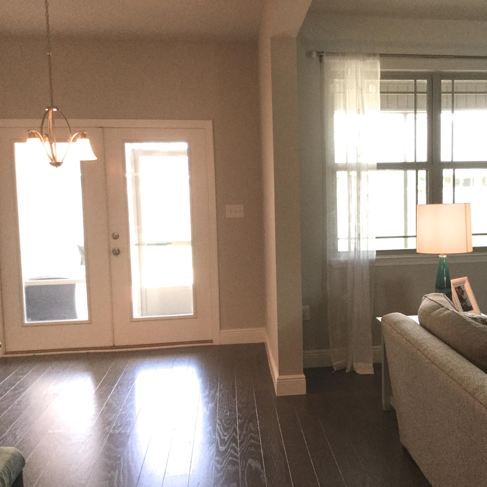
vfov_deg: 44.9
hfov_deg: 44.3
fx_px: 589
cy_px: 245
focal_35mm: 37
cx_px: 325
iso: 40
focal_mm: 3.3
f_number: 2.4
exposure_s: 1/30
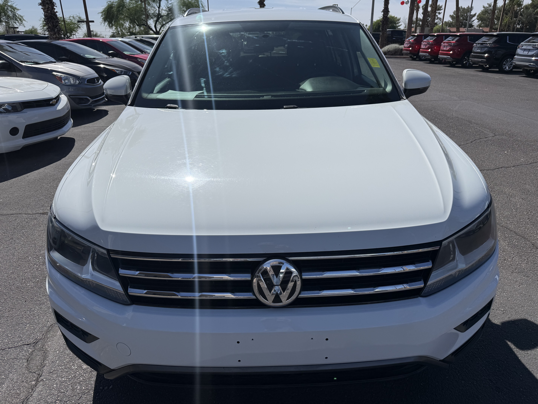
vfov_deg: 56.8
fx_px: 373
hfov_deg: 71.6
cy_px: 202
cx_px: 269
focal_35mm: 24
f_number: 1.78
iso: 80
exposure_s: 1/10309
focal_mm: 6.76
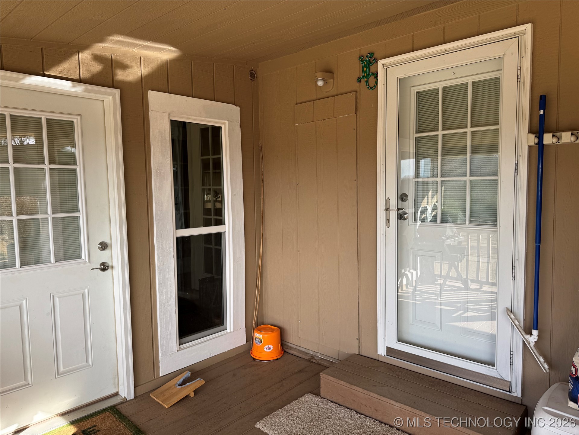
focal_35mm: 24
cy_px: 218
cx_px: 290
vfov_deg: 56.8
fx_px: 401
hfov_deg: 71.6
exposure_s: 1/627
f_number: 1.78
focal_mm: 6.76
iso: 80
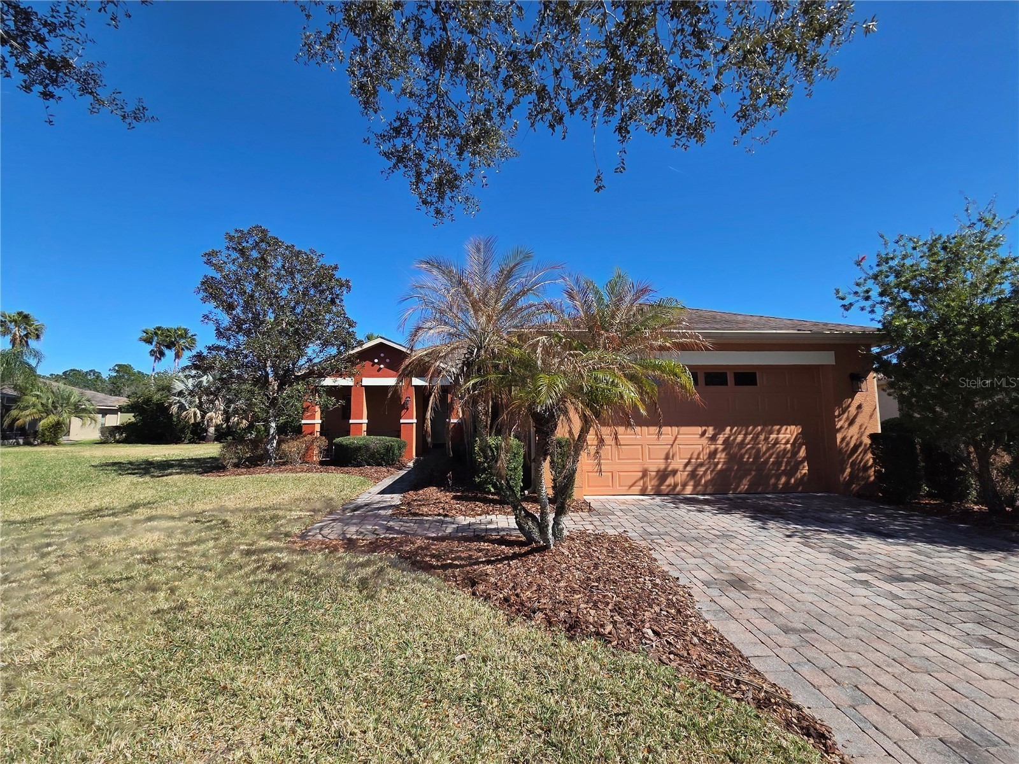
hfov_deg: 106.2
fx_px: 383
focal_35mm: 13
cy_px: 382
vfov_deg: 89.9
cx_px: 510
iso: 50
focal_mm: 2.2
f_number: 2.2
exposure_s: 1/2000
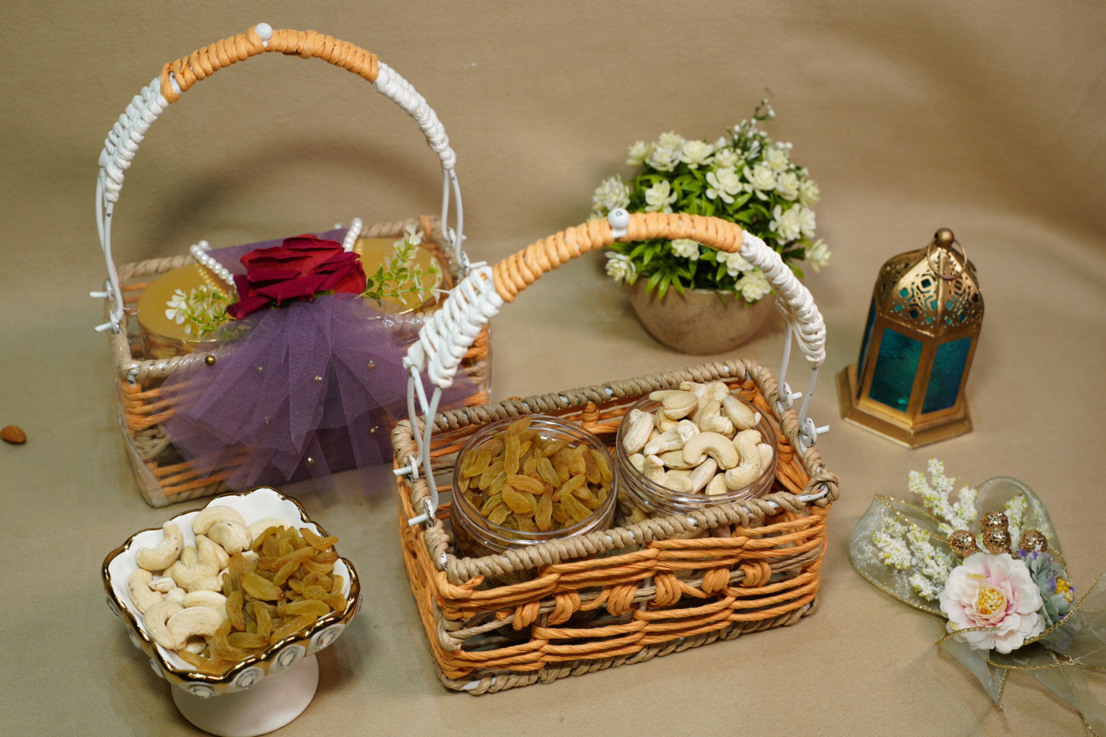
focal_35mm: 50
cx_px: 553
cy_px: 368
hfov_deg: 39.6
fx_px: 1536
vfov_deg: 27.0
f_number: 5
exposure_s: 1/125
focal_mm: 50
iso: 640
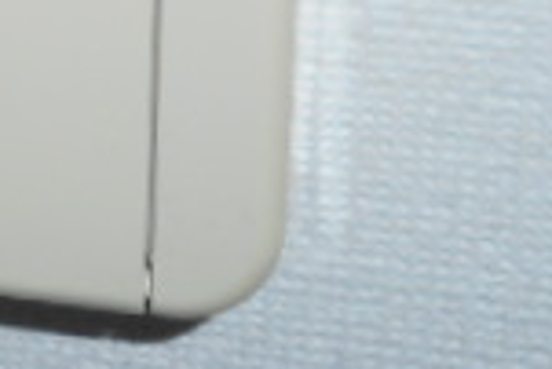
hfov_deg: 12.6
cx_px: -417
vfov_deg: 8.7
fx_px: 2302
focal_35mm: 150
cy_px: -336
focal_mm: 5.8
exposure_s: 1/30
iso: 80
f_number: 9
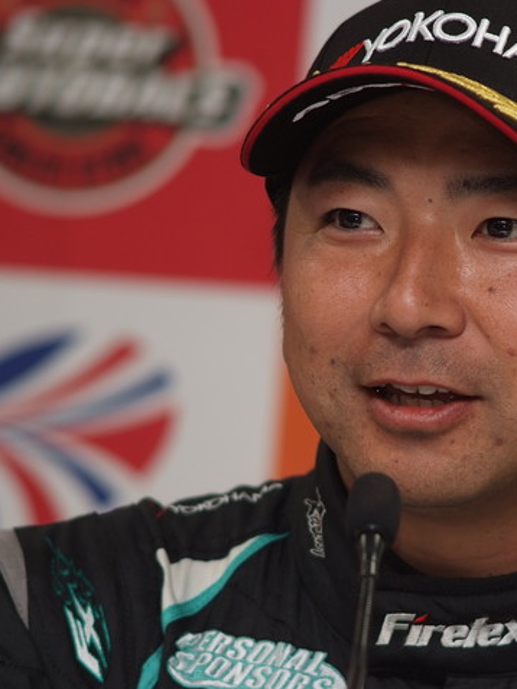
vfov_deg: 5.1
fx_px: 7803
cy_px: 344
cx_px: 478
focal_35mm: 392
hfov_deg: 3.8
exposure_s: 1/250
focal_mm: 180
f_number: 2.8
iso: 400
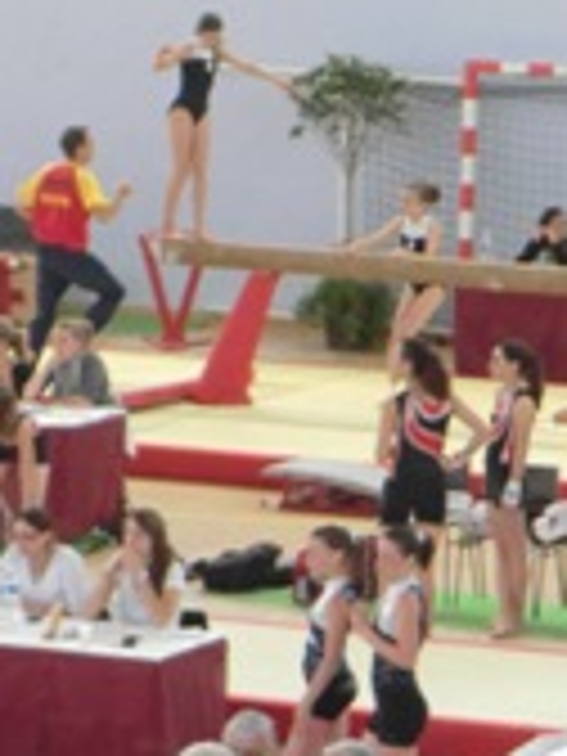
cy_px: 648
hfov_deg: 5.6
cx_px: 392
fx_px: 5744
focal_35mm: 263
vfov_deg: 7.5
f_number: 5.2
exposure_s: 1/60
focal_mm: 22
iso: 400
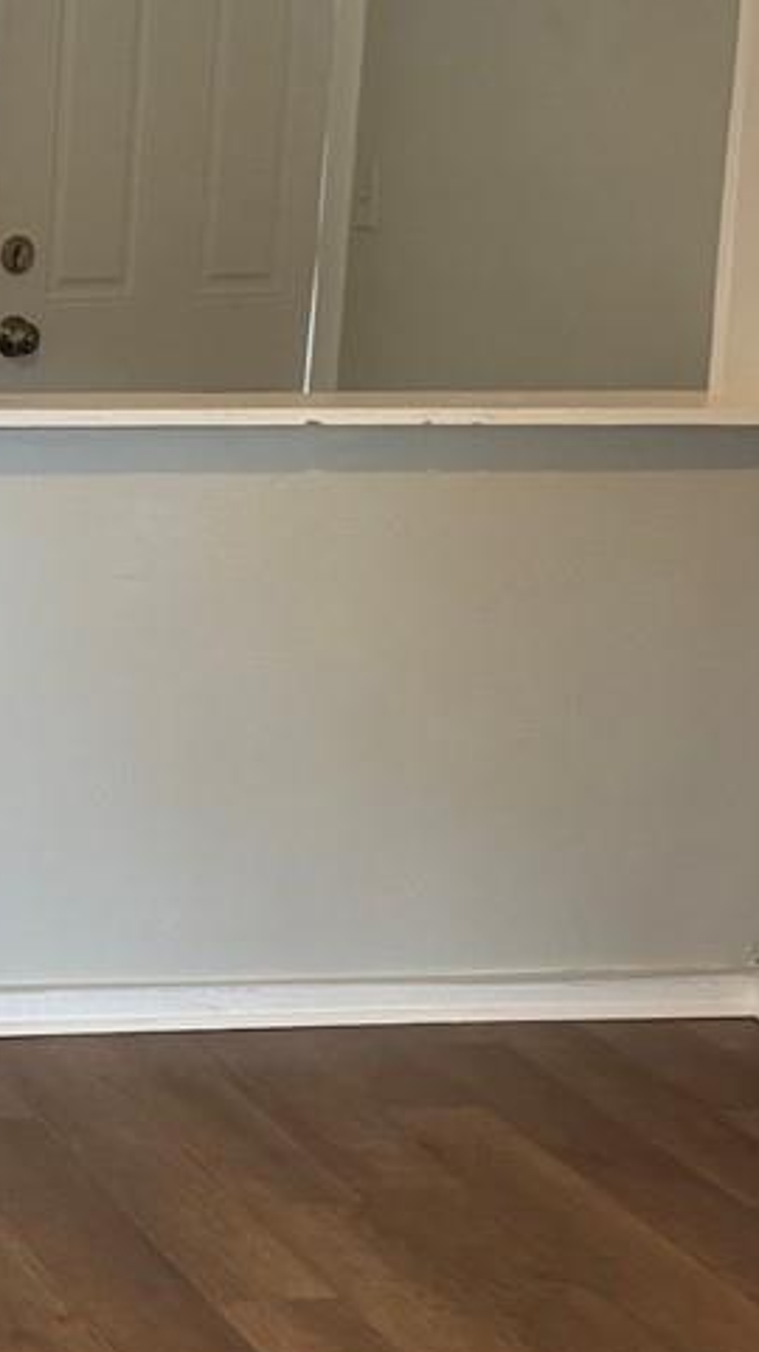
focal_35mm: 87
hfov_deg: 13.2
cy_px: 964
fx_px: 3118
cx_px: -360
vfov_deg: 24.3
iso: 200
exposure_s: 1/87
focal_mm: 6.76
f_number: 1.78
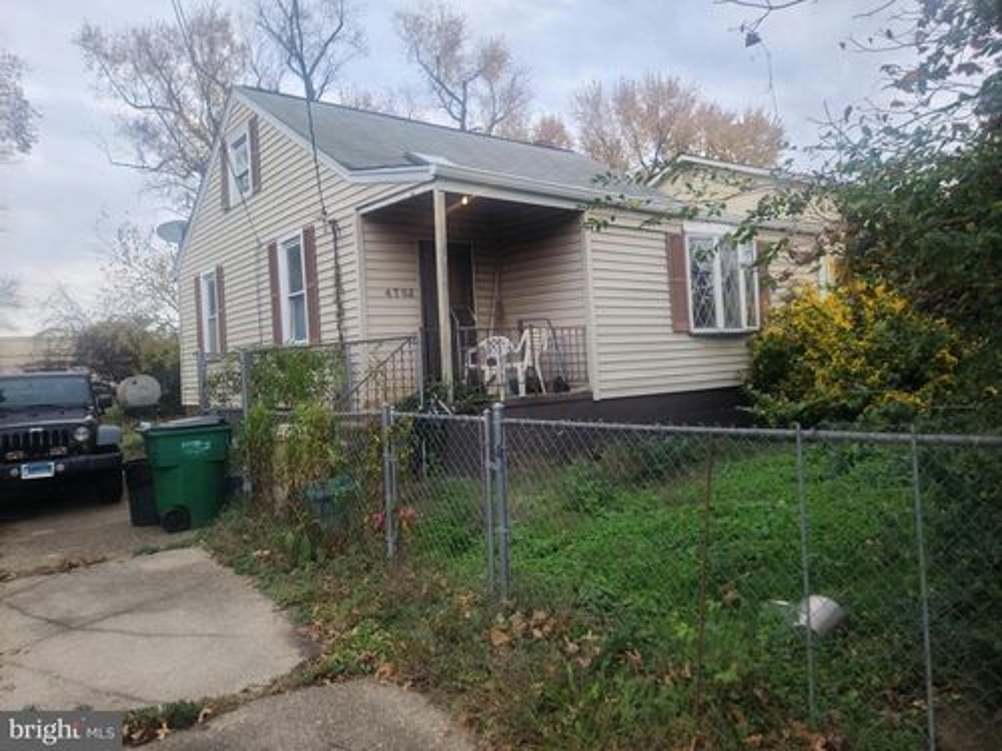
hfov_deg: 69.4
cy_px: 376
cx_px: 501
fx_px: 724
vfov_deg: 54.9
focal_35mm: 25
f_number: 1.8
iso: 16
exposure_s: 1/60.2
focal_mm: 7
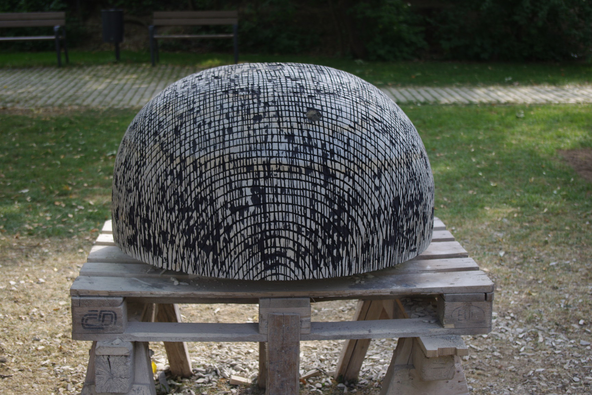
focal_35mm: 57
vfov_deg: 23.8
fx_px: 937
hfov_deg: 35.1
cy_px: 198
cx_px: 296
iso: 200
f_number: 5
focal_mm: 37.5
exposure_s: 1/200
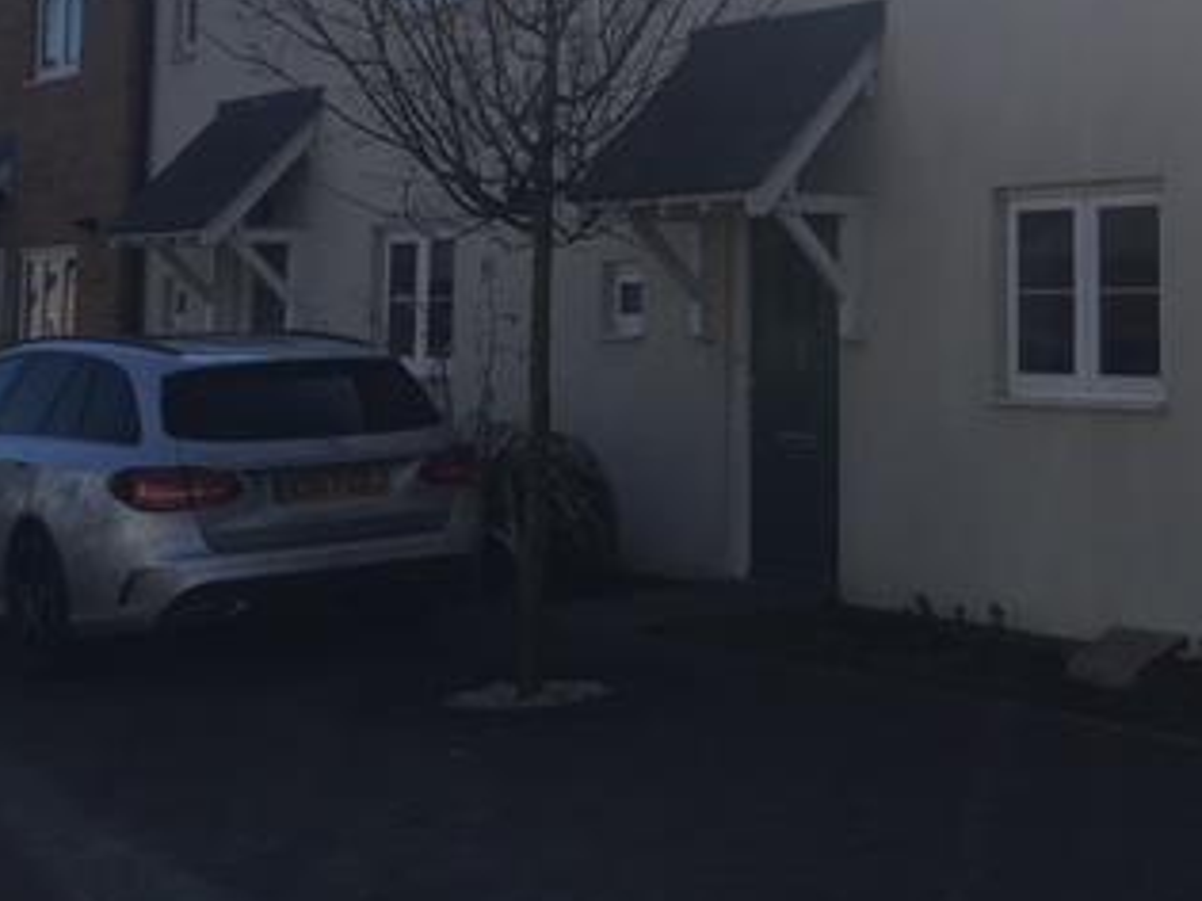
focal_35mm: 59
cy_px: 95
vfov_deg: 24.1
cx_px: 1000
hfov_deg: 31.7
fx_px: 2048
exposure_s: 1/2481
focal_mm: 4.15
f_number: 2.2
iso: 25
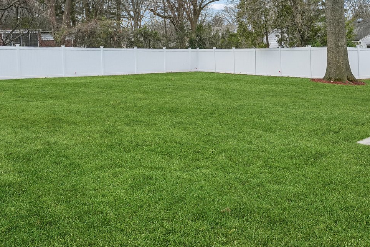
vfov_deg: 37.4
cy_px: 48
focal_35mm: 34
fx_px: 349
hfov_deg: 54.6
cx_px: 249
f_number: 8
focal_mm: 16
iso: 400
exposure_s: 1/160
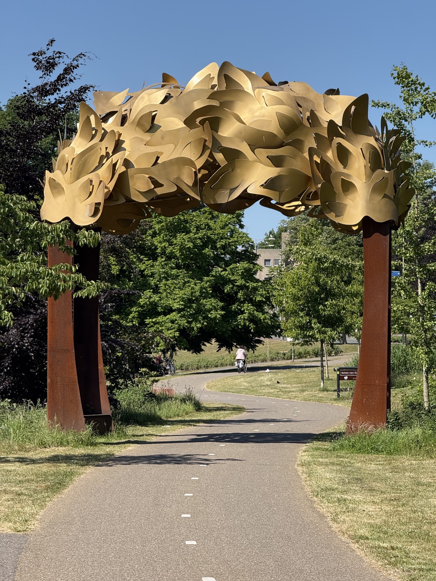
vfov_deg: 16.4
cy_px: 290
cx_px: 218
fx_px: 2015
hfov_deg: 12.3
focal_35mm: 120
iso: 64
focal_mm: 15.66
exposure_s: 1/1368
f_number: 2.8
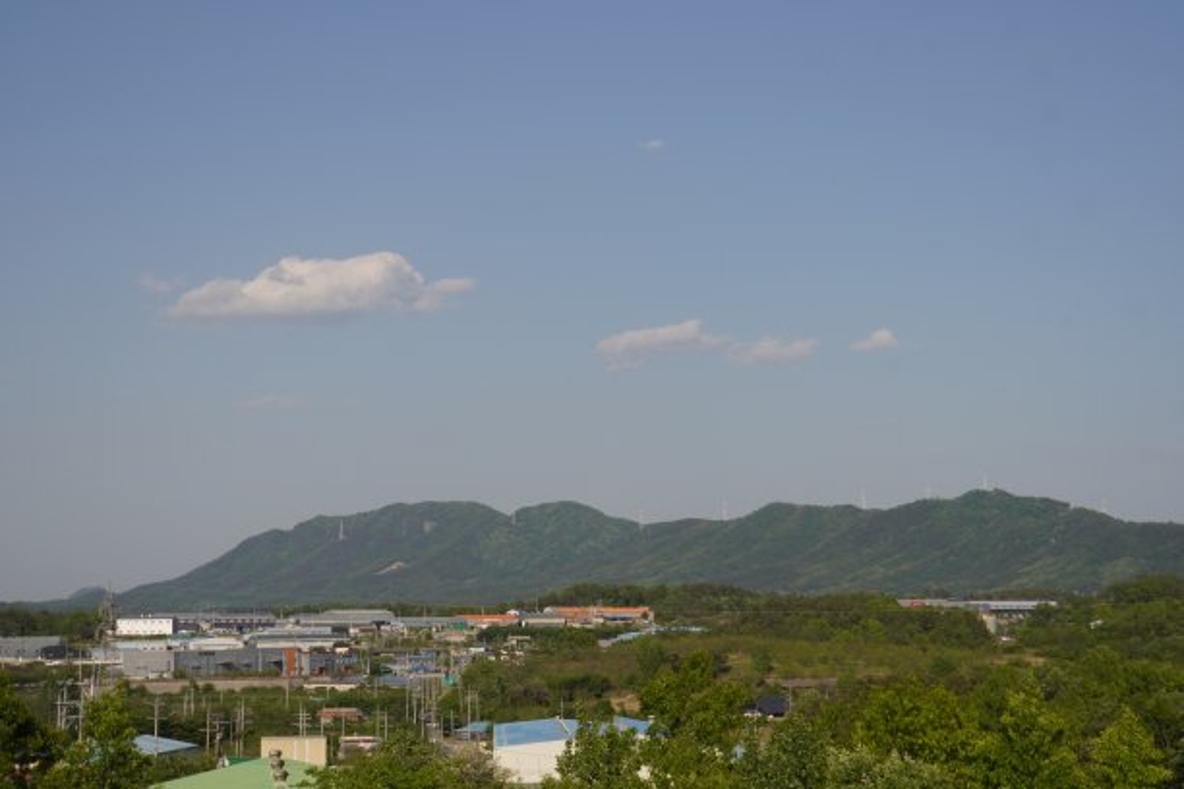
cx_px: 592
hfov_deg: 28.1
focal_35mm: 72
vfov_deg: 18.9
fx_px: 2368
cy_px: 394
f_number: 5.6
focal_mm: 48
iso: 100
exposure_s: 1/800
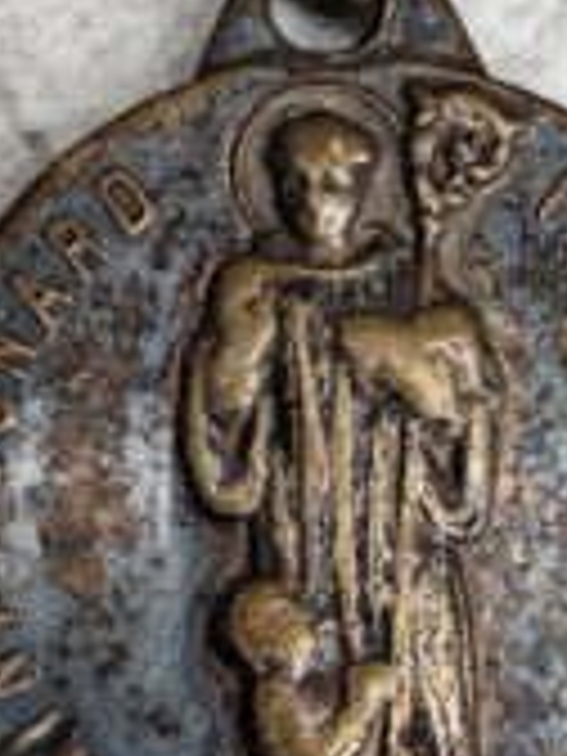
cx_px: 351
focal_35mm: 221
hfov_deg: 6.7
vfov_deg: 9.0
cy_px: 414
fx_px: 4827
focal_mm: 6.19
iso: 80
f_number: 1.65
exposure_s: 1/100
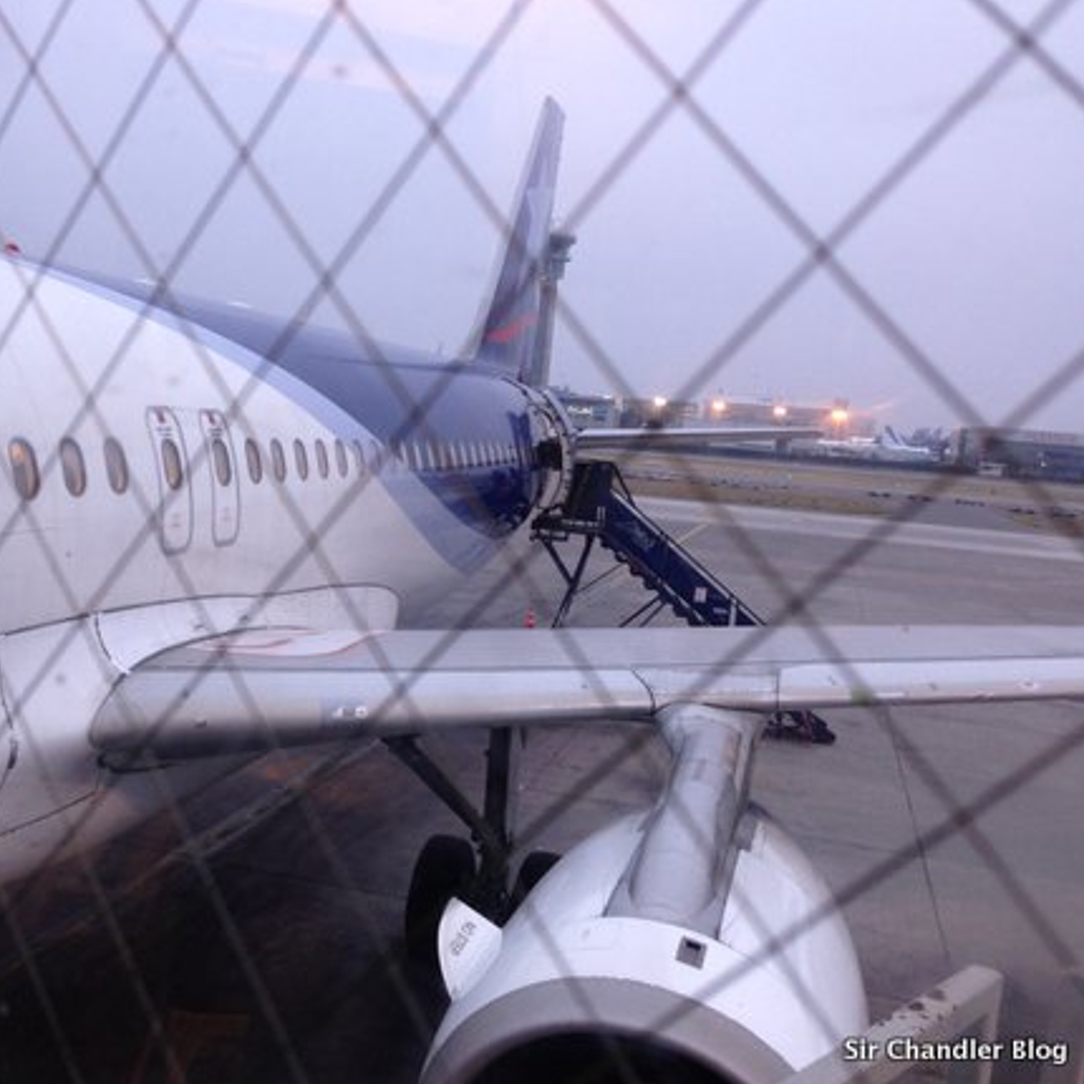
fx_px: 1417
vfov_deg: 41.9
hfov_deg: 41.3
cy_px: 541
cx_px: 366
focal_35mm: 40
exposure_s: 1/20
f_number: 2.4
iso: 50
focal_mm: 4.12
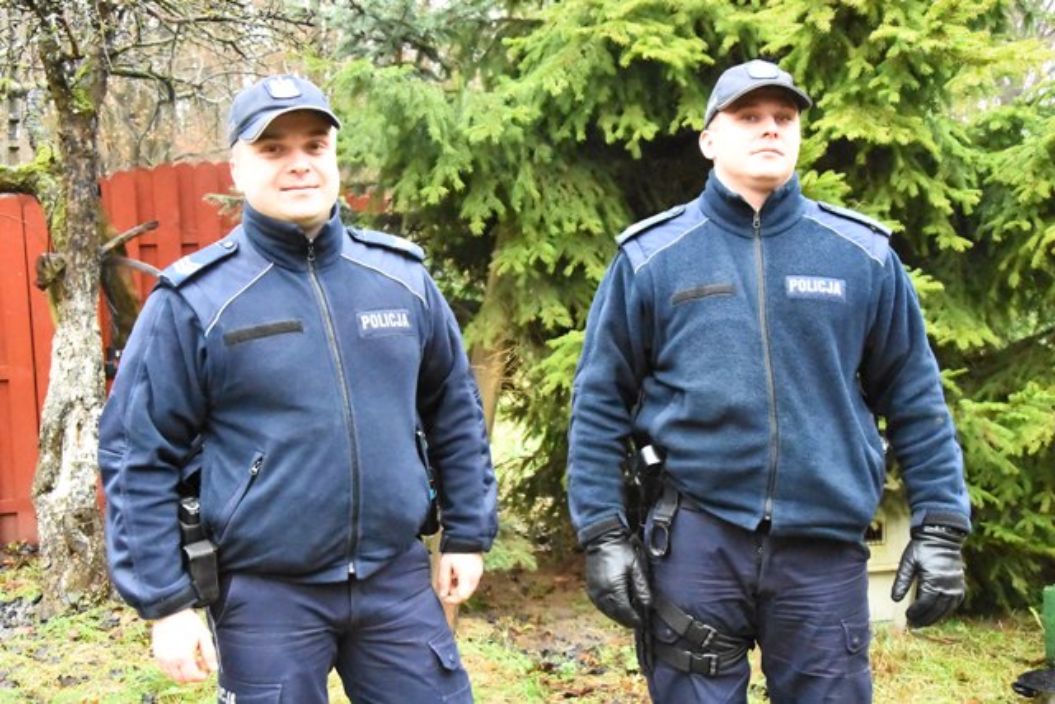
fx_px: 1231
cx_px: 528
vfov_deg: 31.9
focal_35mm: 42
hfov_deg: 46.4
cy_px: 352
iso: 22800
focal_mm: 28
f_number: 5.6
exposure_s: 1/640
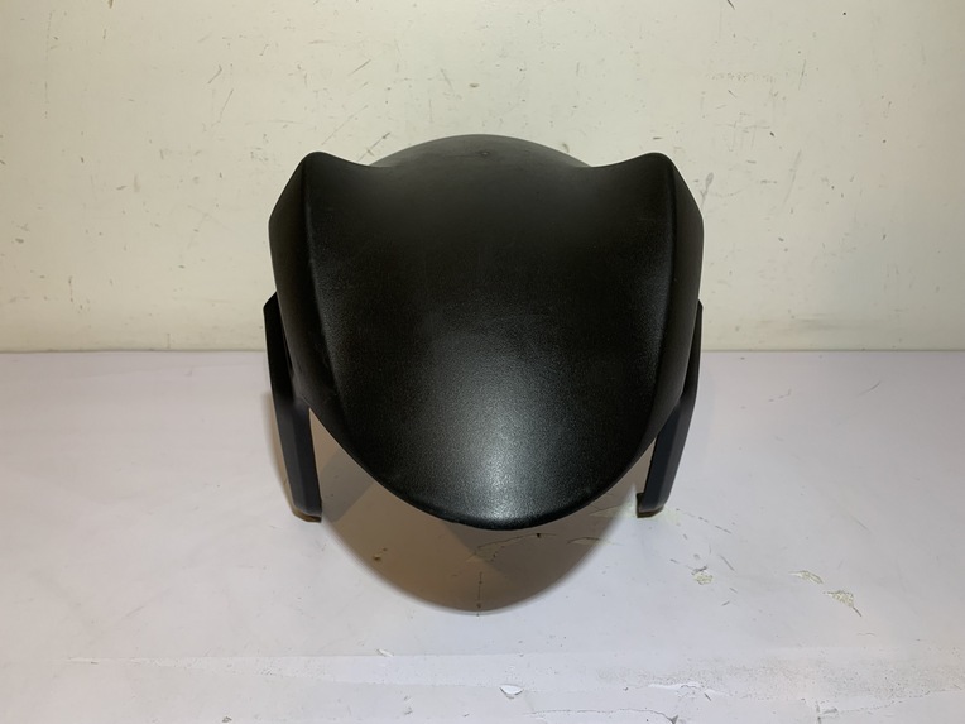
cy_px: 362
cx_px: 482
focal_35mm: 26
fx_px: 725
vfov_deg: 53.1
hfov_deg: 67.3
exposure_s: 1/121
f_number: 1.8
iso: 80
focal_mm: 4.25
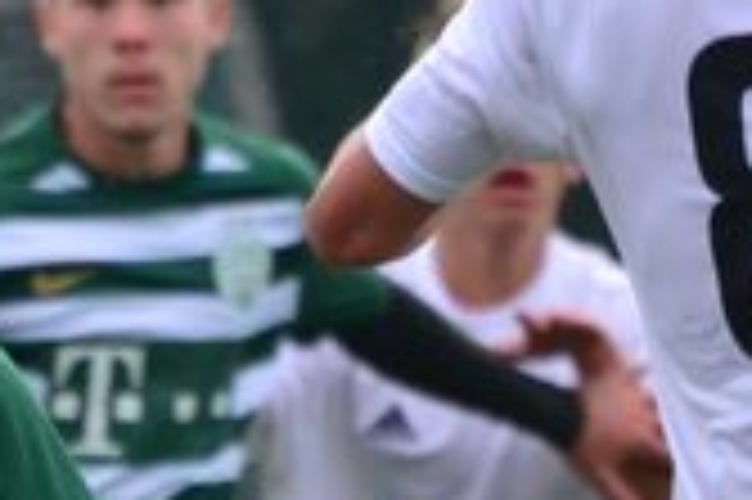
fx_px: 44929
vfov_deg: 0.6
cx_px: 518
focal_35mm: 2153
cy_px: 464
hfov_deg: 1.0
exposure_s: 1/1000
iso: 1000
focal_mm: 300
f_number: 7.1
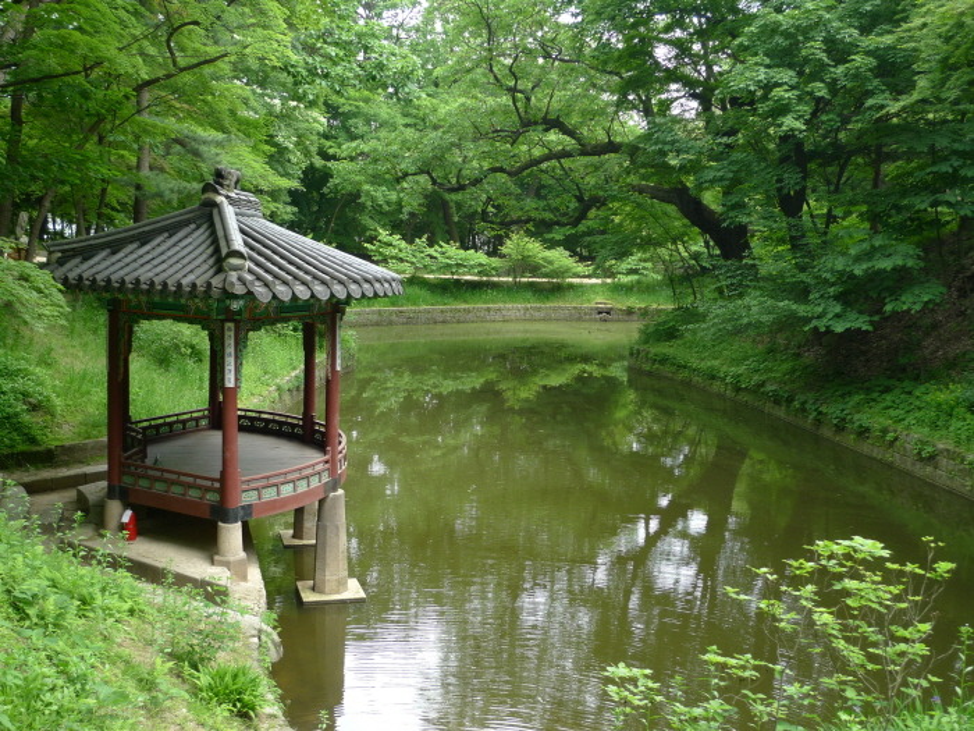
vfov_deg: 35.1
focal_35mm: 41
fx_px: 1154
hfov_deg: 45.8
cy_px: 366
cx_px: 487
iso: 100
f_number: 2.5
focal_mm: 8.8
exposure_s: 1/100
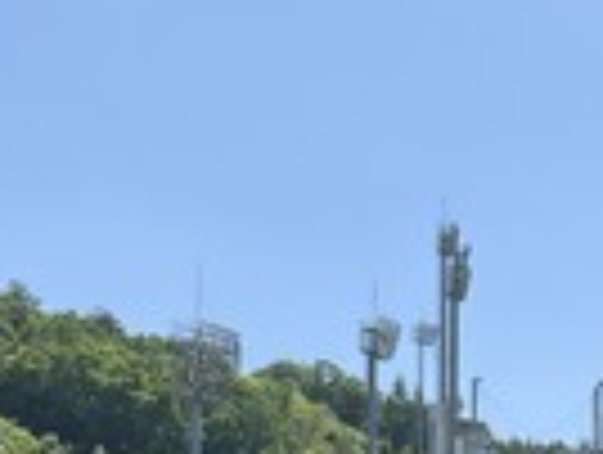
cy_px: 701
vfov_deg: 12.2
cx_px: 747
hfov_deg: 16.2
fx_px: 2024
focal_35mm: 116
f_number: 1.6
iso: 50
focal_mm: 5.1
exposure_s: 1/2268
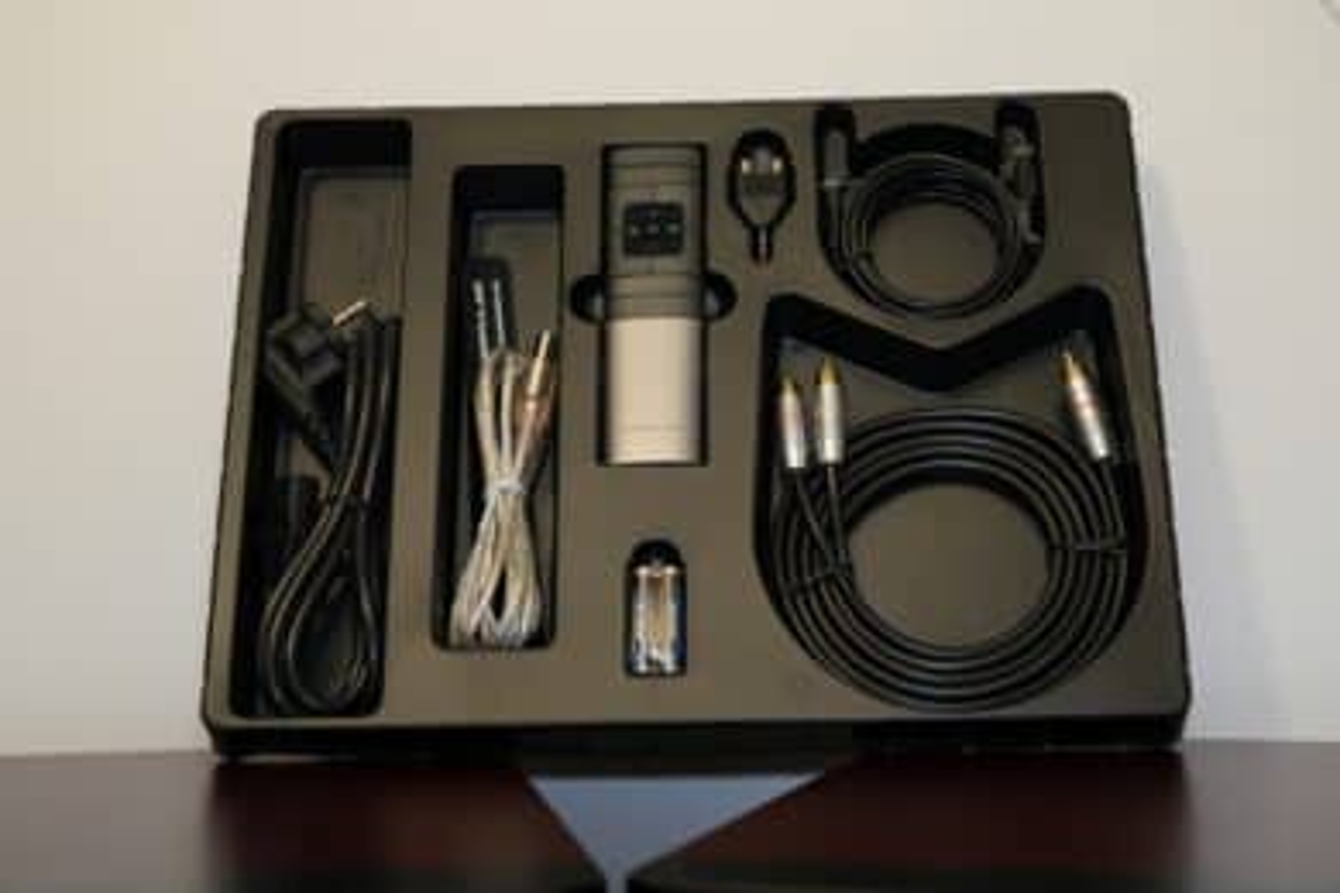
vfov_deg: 23.4
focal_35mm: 58
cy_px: 446
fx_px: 2159
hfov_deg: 34.5
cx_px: 670
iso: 4000
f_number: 8
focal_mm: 58
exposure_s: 1/60
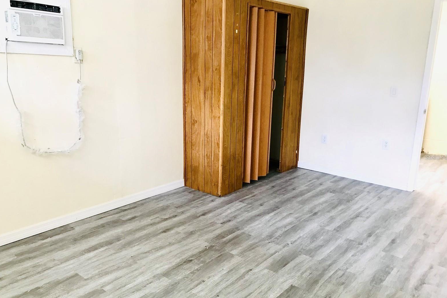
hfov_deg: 61.9
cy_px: 157
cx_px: 223
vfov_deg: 43.6
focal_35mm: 30
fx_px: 372
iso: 40
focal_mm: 3.99
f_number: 1.8
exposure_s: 1/17
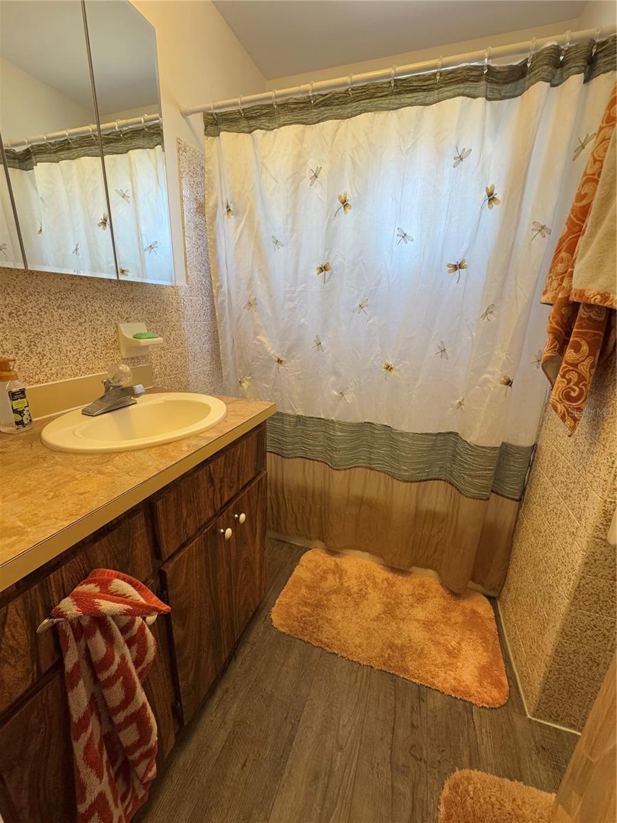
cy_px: 412
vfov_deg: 102.1
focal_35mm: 14
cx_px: 308
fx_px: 333
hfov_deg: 85.7
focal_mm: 2.22
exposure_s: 1/120
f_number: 2.2
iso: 250
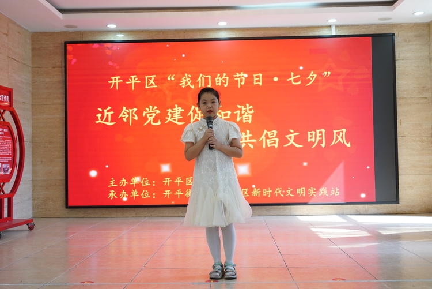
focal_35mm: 43
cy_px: 144
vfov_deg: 31.2
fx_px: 516
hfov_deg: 45.4
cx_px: 216
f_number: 4.5
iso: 1600
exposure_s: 1/200
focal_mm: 43
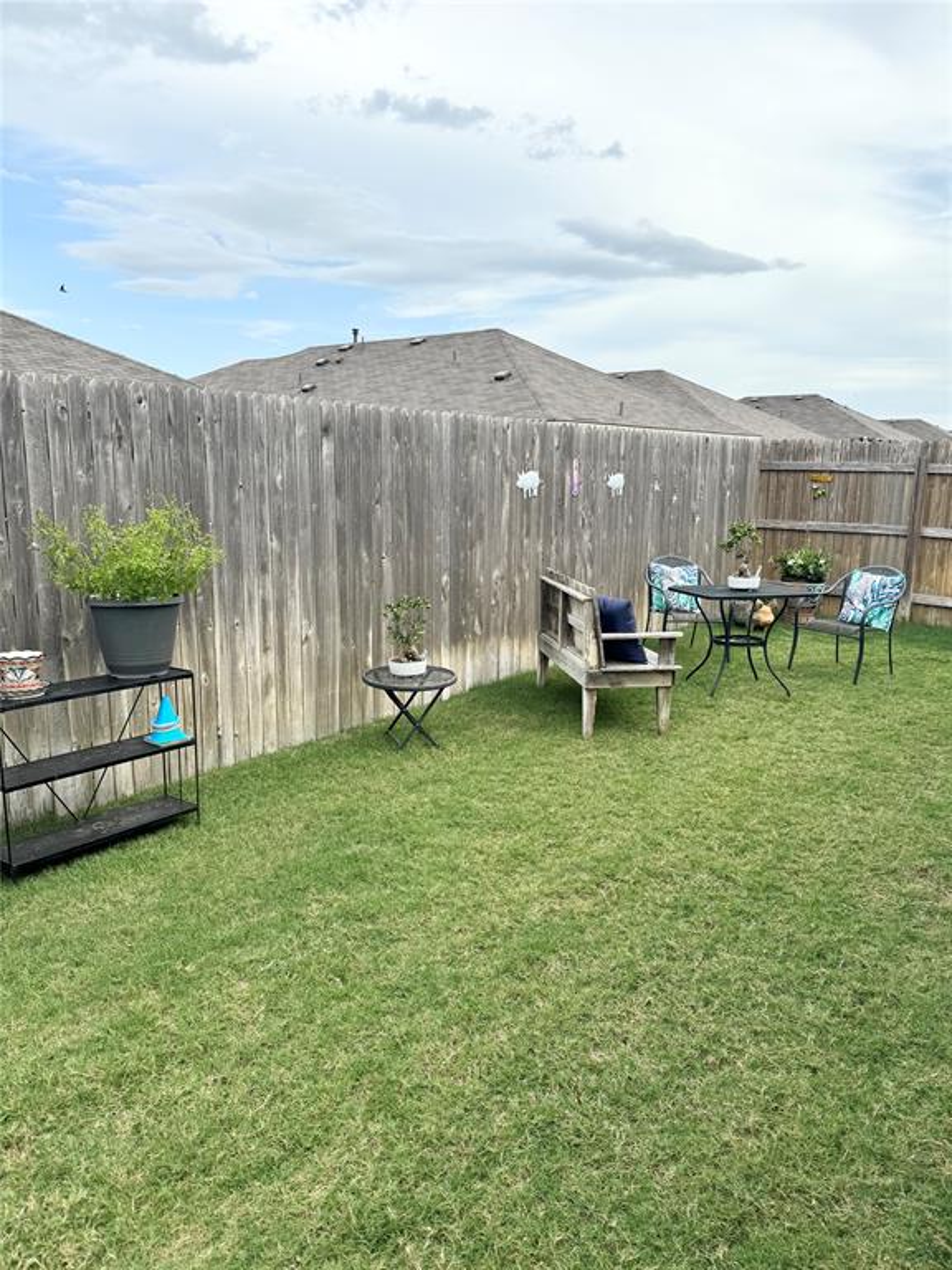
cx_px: 476
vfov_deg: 71.6
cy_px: 635
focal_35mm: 24
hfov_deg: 56.8
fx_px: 880
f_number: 1.78
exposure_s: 1/2415
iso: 80
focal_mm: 6.76
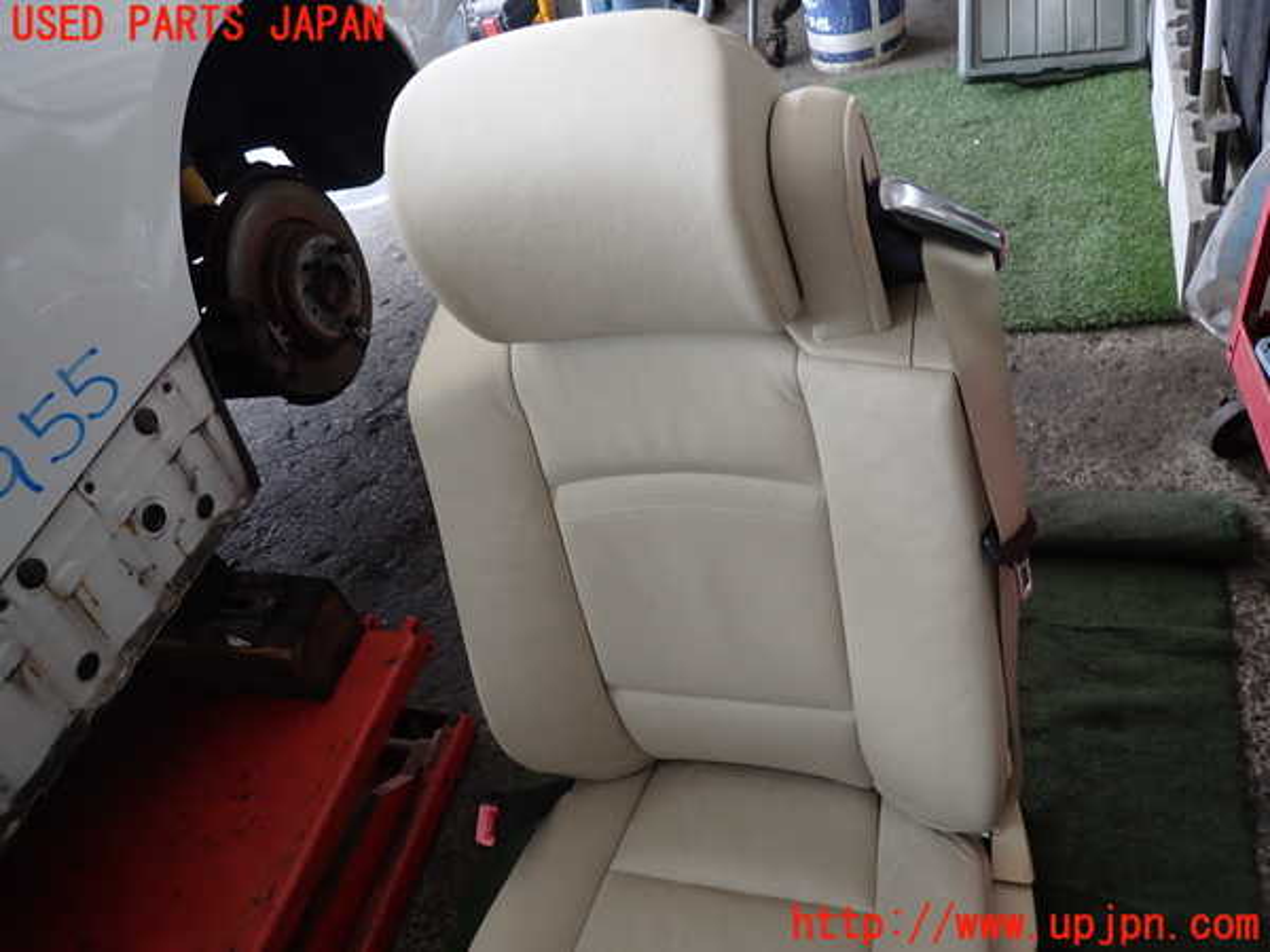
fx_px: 917
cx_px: 635
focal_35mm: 25
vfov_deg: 54.9
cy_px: 476
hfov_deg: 69.4
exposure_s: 1/100
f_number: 2
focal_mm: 4.5
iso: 100
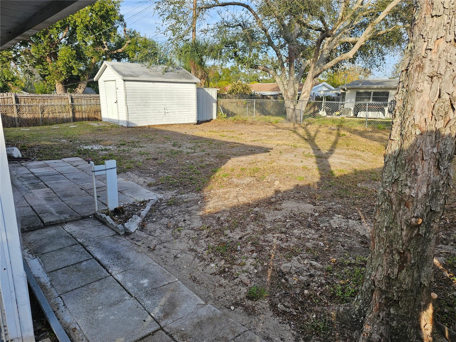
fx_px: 303
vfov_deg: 58.9
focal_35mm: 23
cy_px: 171
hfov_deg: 73.9
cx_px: 228
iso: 10
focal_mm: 6.3
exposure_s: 1/256
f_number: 1.7
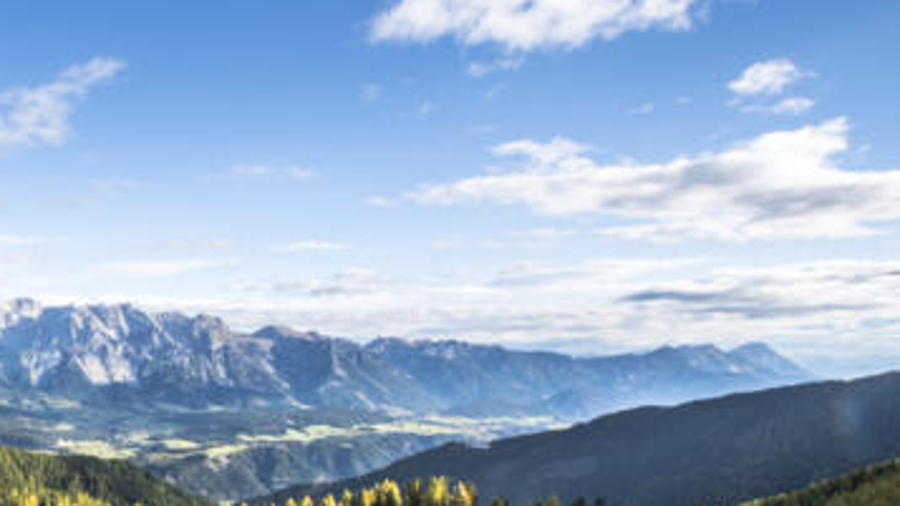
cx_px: 73
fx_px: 763
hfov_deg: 52.8
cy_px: 385
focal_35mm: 32
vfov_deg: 35.8
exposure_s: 1/10
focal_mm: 11
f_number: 22
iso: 100
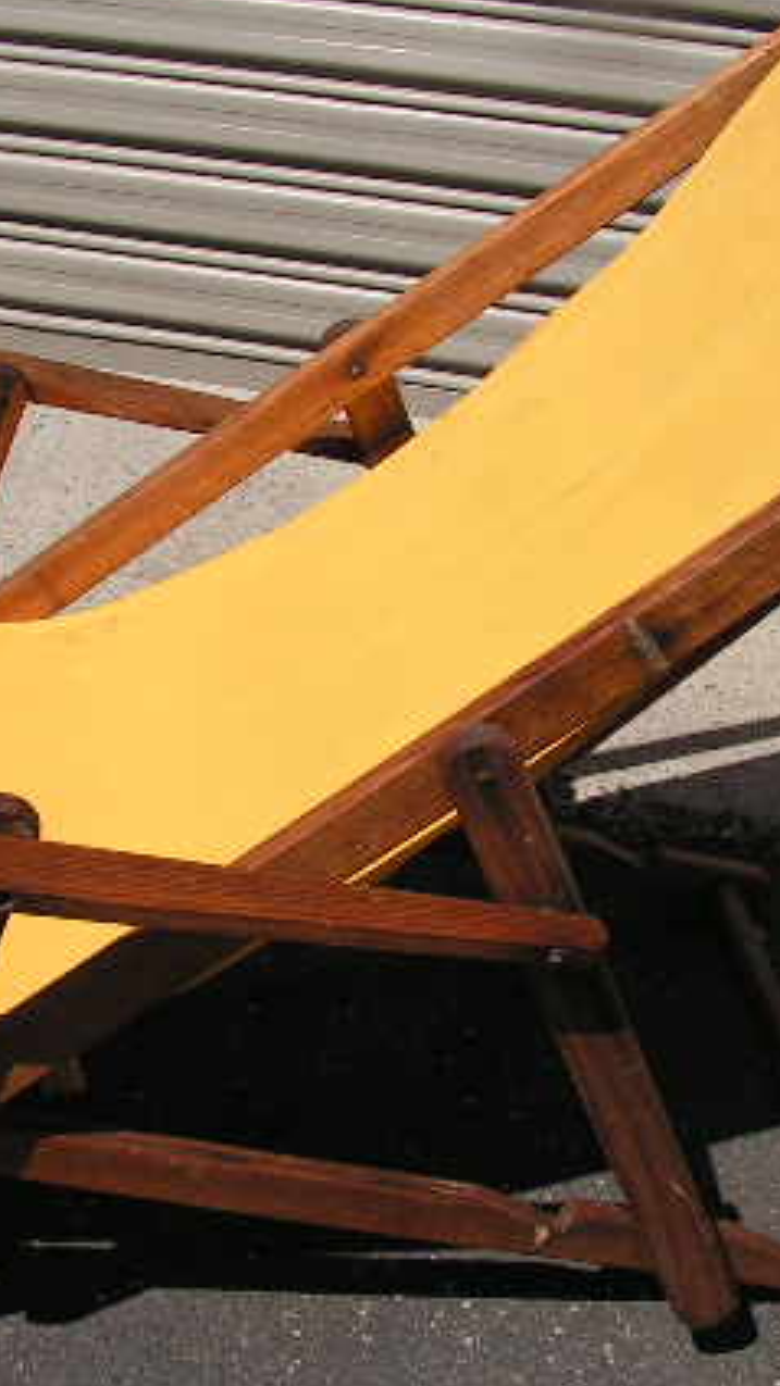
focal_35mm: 59
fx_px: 2170
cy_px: 685
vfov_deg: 35.4
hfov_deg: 20.4
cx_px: 326
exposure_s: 1/800
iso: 64
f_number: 4.8
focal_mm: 6
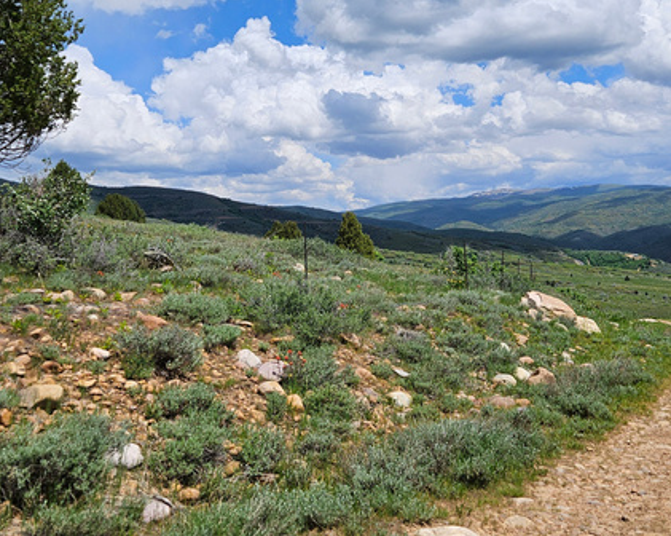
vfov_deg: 36.4
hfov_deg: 44.8
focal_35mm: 41
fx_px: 813
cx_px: 332
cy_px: 242
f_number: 1.8
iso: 25
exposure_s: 1/4054
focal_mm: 5.4
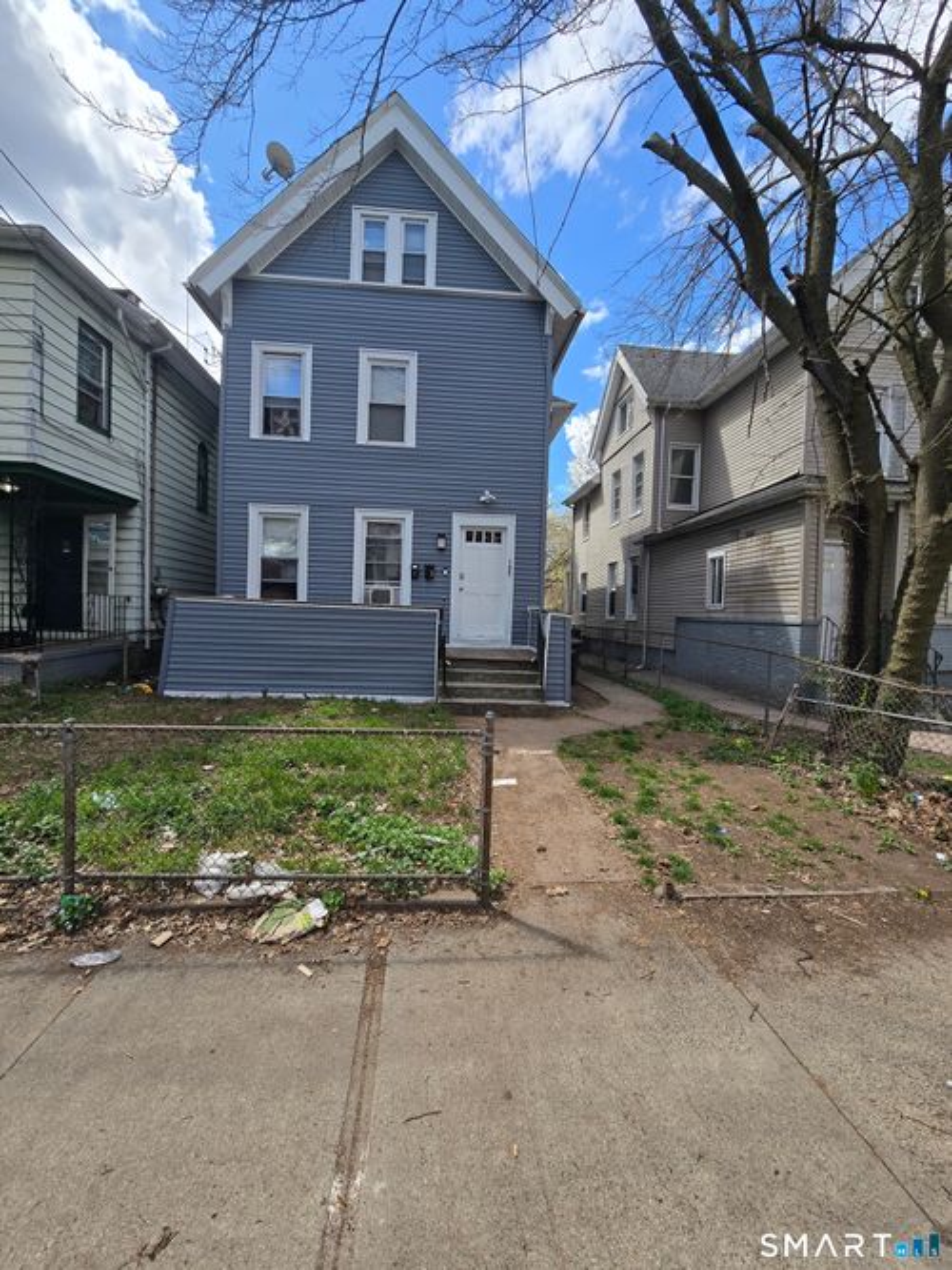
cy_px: 635
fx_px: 477
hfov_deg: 89.9
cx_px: 476
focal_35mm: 13
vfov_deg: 106.2
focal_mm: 2.2
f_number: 2.2
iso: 64
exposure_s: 1/2000
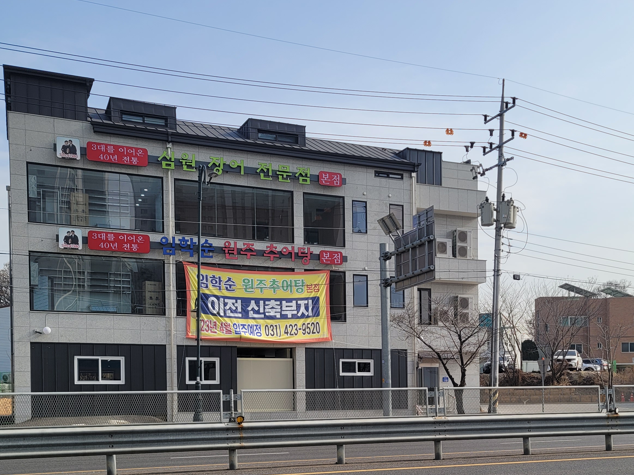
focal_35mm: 43
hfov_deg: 43.7
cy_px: 407
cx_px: 375
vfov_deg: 32.3
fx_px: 787
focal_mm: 7
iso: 20
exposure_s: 1/904
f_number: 1.8
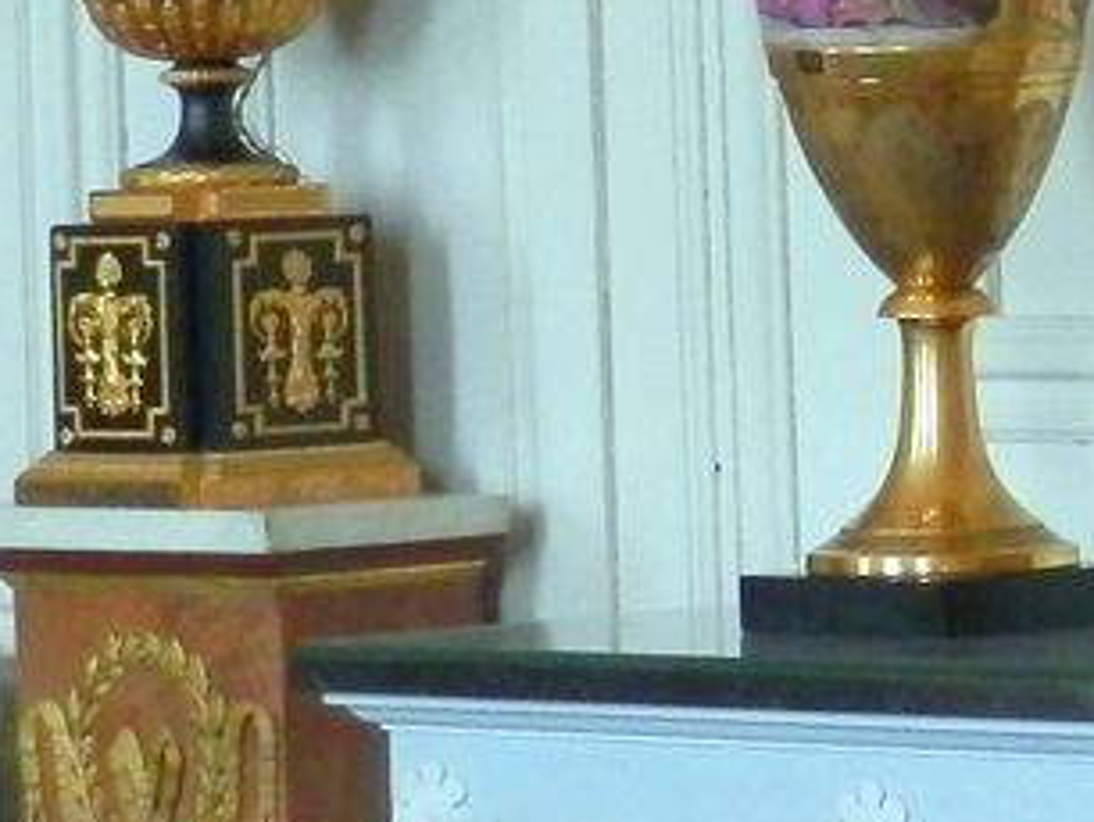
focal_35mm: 345
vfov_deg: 4.3
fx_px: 10912
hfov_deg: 5.7
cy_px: 418
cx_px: 1759
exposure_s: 1/30
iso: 200
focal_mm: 11.9
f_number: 4.4
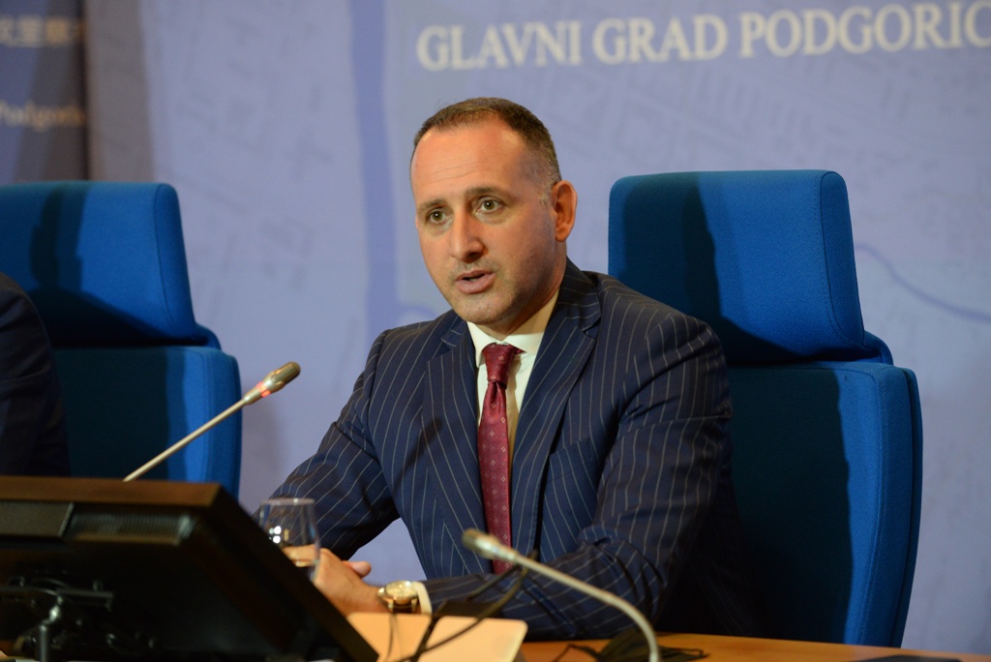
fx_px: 4407
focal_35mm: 160
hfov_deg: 12.8
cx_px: 496
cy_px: 331
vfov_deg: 8.6
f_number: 4.5
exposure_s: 1/200
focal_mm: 160
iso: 3200
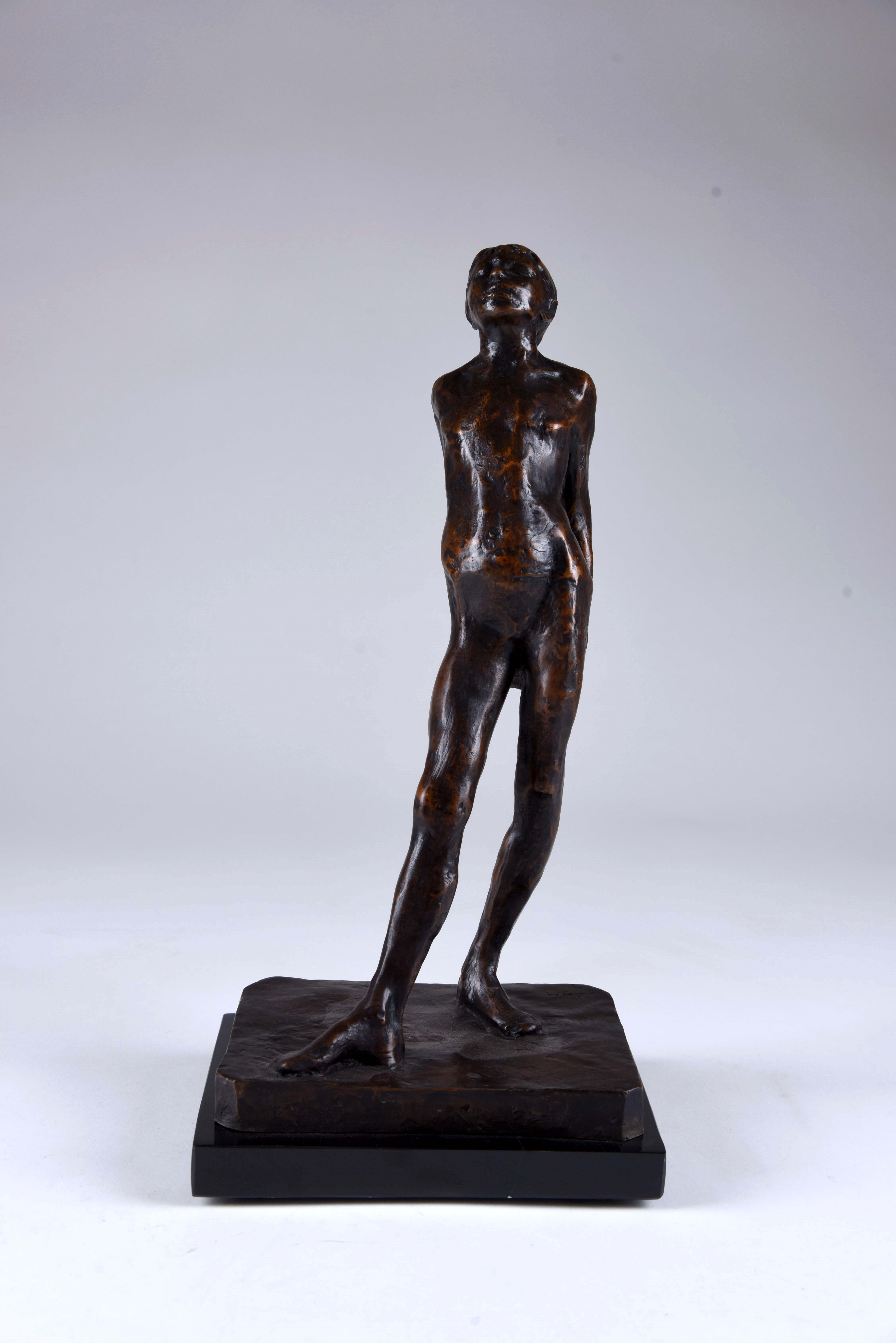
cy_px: 672
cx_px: 448
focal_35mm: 52
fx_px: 1940
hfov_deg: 26.0
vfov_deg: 38.2
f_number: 8
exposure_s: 1/30
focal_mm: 52
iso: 400
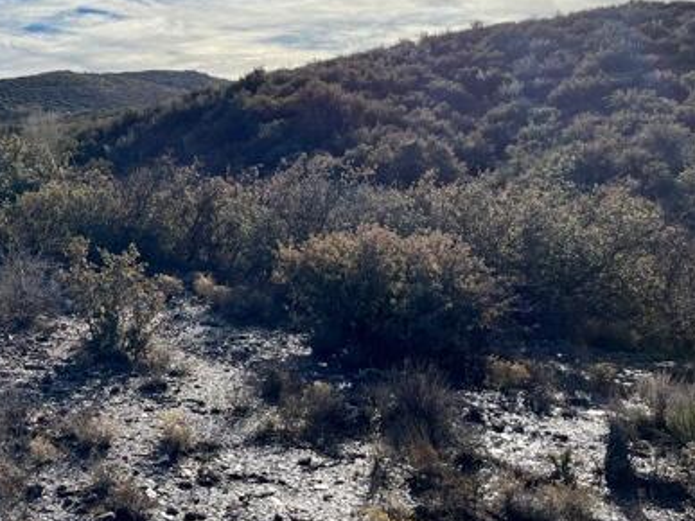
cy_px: 225
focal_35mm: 43
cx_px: 128
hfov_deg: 41.7
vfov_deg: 33.5
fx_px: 863
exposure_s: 1/5556
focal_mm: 5.1
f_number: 1.6
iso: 50
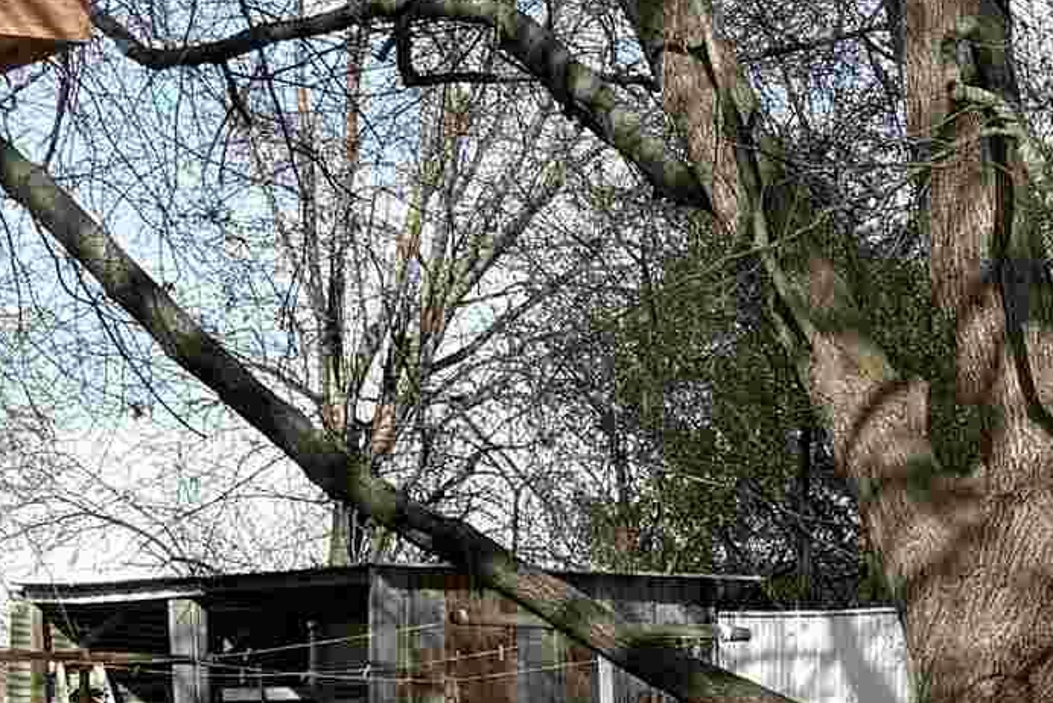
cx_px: 1272
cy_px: 965
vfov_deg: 11.1
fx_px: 3511
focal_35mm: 120
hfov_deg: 16.3
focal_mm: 5.96
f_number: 1.6
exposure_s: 1/2747
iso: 50
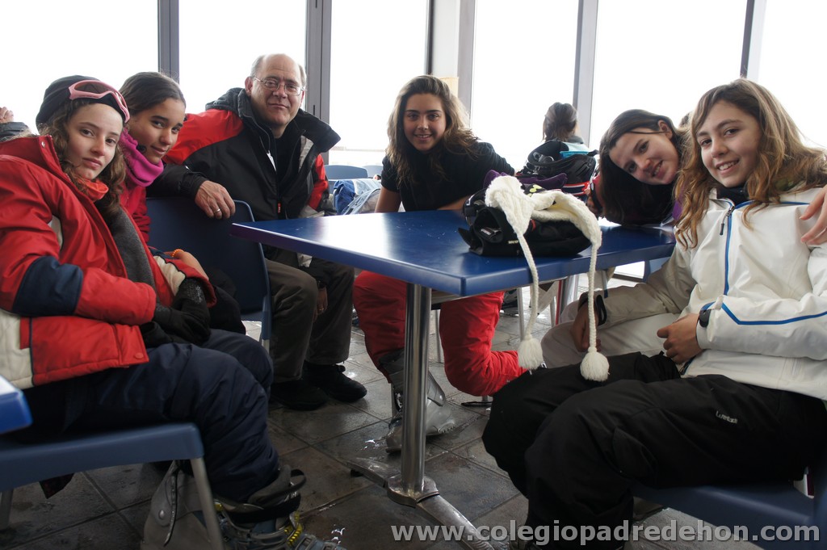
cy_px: 275
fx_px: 620
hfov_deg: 67.4
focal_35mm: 27
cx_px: 414
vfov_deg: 47.9
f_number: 4
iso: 200
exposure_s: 1/80
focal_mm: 18
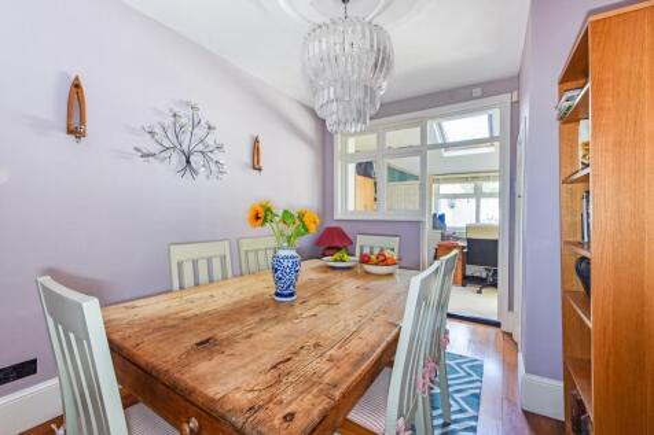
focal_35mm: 14
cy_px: 218
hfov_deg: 104.3
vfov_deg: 81.2
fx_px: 254
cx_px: 327
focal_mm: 14
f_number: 10
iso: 400
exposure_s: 1/8
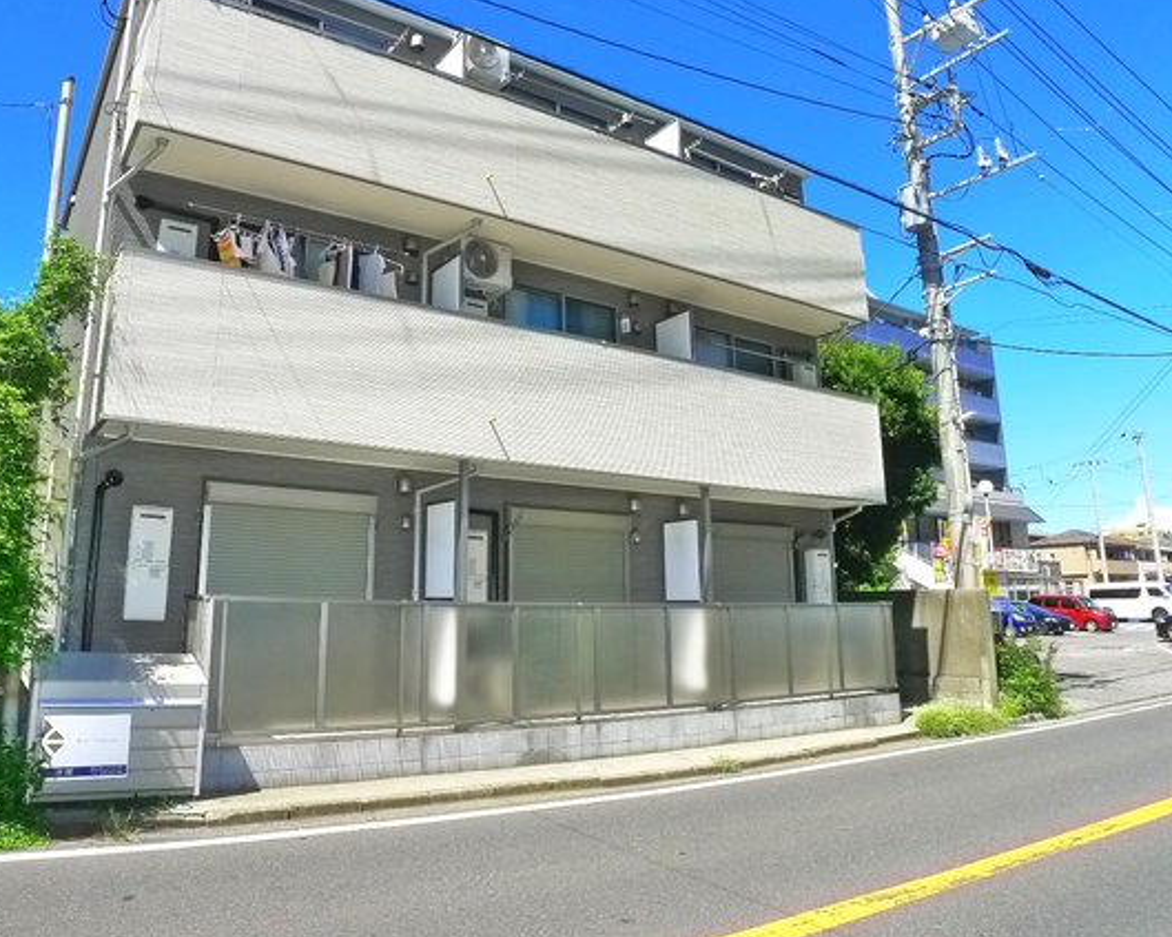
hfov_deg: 56.7
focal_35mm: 31
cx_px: 459
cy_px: 424
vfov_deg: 47.0
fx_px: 1075
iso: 400
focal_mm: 5.1
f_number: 4
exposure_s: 1/640
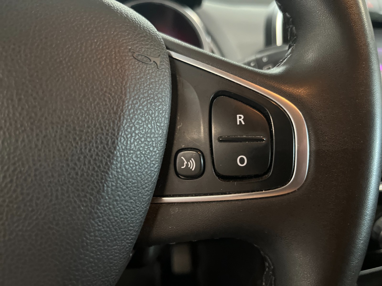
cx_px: 191
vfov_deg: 53.1
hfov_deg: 67.3
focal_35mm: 26
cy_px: 143
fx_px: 287
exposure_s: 1/25
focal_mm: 5.1
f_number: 1.6
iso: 640
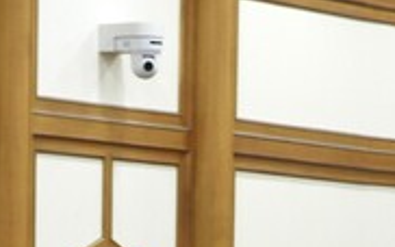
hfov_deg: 8.6
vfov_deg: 5.3
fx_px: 2639
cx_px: 156
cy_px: 485
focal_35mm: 245
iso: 110
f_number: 3.5
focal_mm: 12.6
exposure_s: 1/30
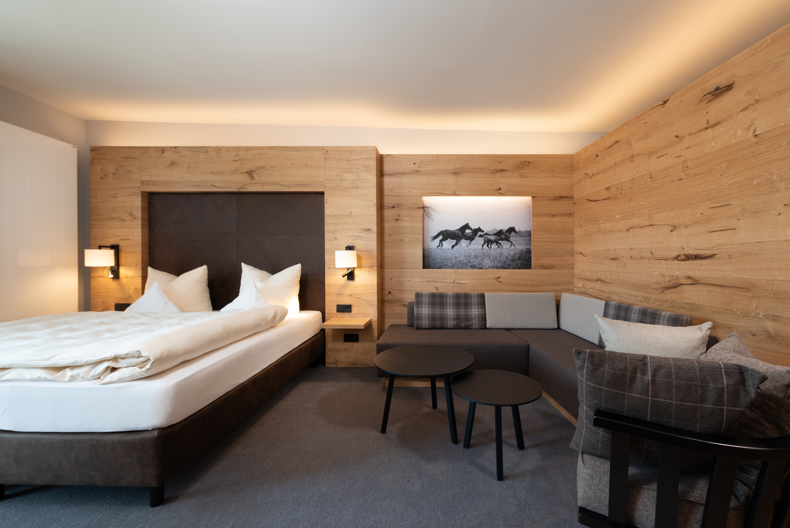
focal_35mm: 14
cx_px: 395
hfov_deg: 104.2
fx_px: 307
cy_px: 264
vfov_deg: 81.3
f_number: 8
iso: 400
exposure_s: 1/20
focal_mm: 14
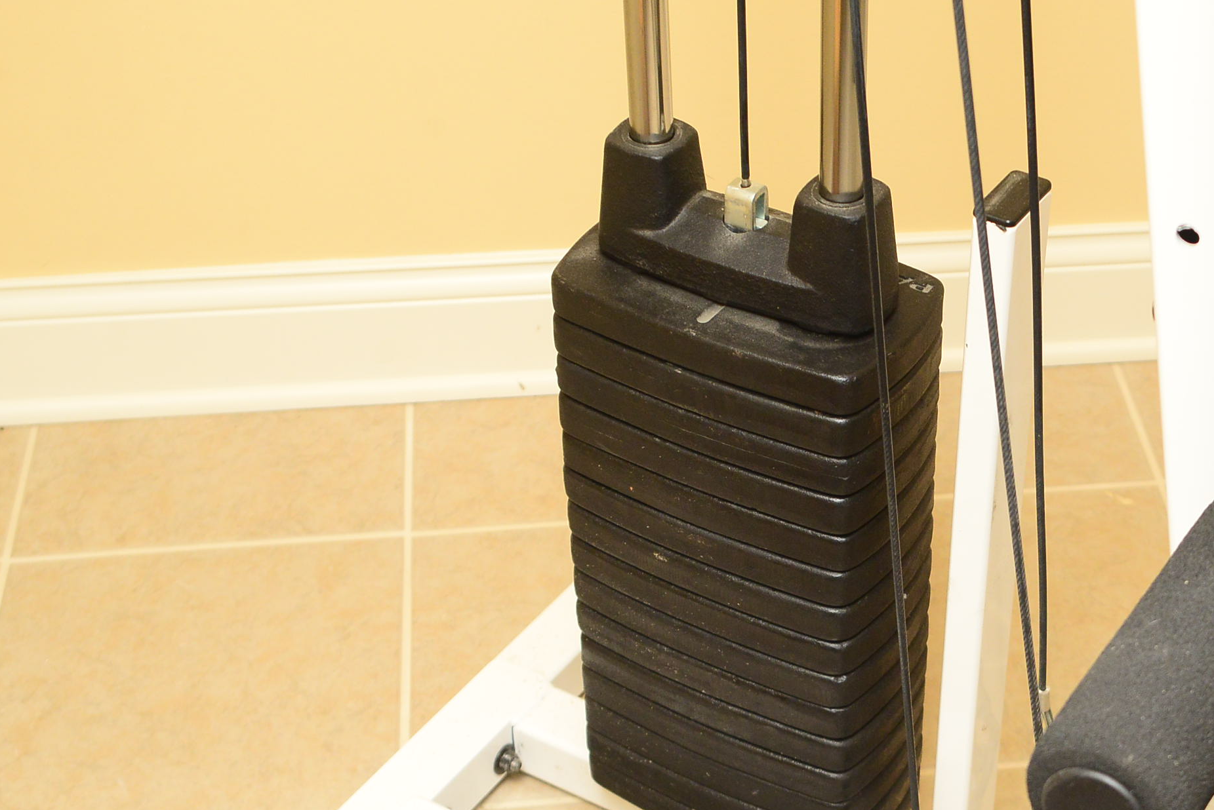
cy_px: 552
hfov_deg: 30.6
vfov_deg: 20.9
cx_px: 868
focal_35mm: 65
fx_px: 2193
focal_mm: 40
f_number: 6.3
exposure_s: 1/160
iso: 2500
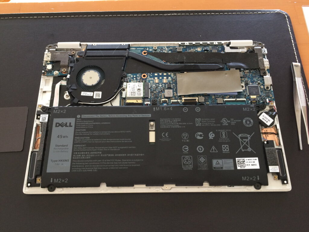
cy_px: 116
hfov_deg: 61.7
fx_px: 259
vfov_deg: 48.2
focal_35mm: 29
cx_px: 154
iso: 40
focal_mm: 4.15
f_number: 2.2
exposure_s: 1/30
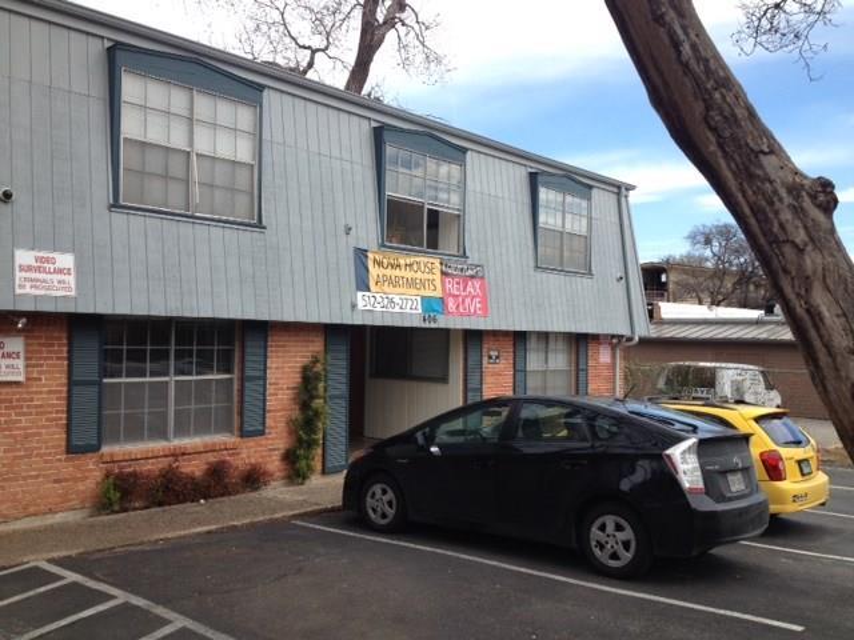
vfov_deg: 40.7
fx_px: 863
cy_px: 320
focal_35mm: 35
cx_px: 427
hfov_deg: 52.6
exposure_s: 1/1004
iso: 50
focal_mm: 4.28
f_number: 2.4
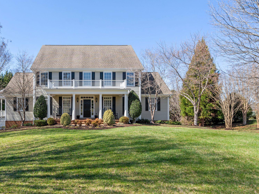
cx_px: 87
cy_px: 83
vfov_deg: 63.2
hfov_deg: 76.5
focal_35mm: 21
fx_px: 157
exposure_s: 1/500
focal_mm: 16
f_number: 8
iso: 250
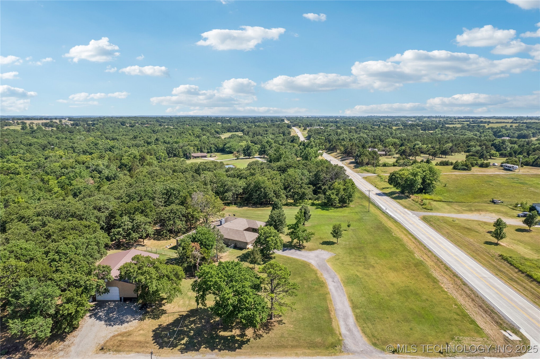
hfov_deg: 78.6
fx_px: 330
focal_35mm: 22
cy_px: 180
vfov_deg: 57.2
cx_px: 270
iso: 110
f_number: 2.8
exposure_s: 1/2000
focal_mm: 8.4
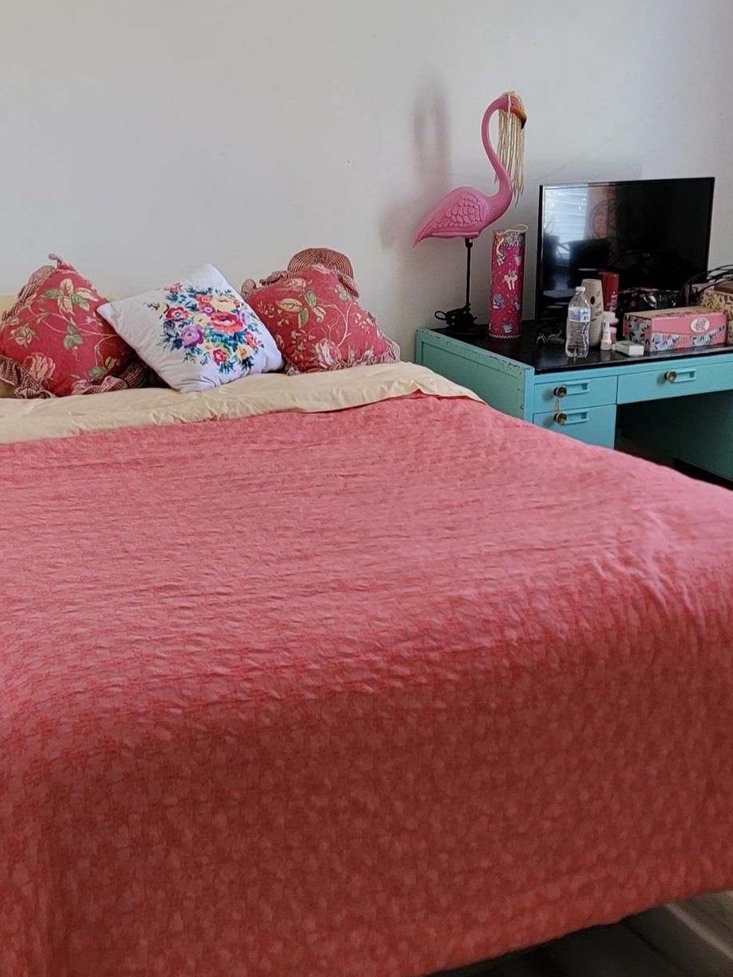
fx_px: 1270
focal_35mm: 45
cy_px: 339
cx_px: 377
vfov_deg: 41.6
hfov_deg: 32.2
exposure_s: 1/40
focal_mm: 6.7
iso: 200
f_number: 1.8
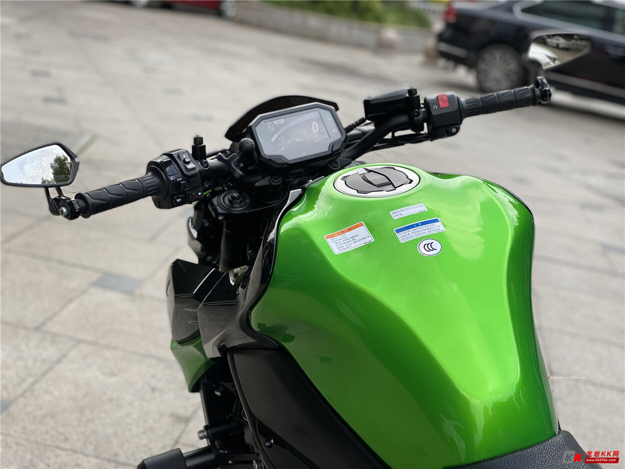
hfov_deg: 36.8
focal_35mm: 52
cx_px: 312
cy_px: 234
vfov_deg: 28.0
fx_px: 939
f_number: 2
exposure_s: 1/182
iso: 20
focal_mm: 6
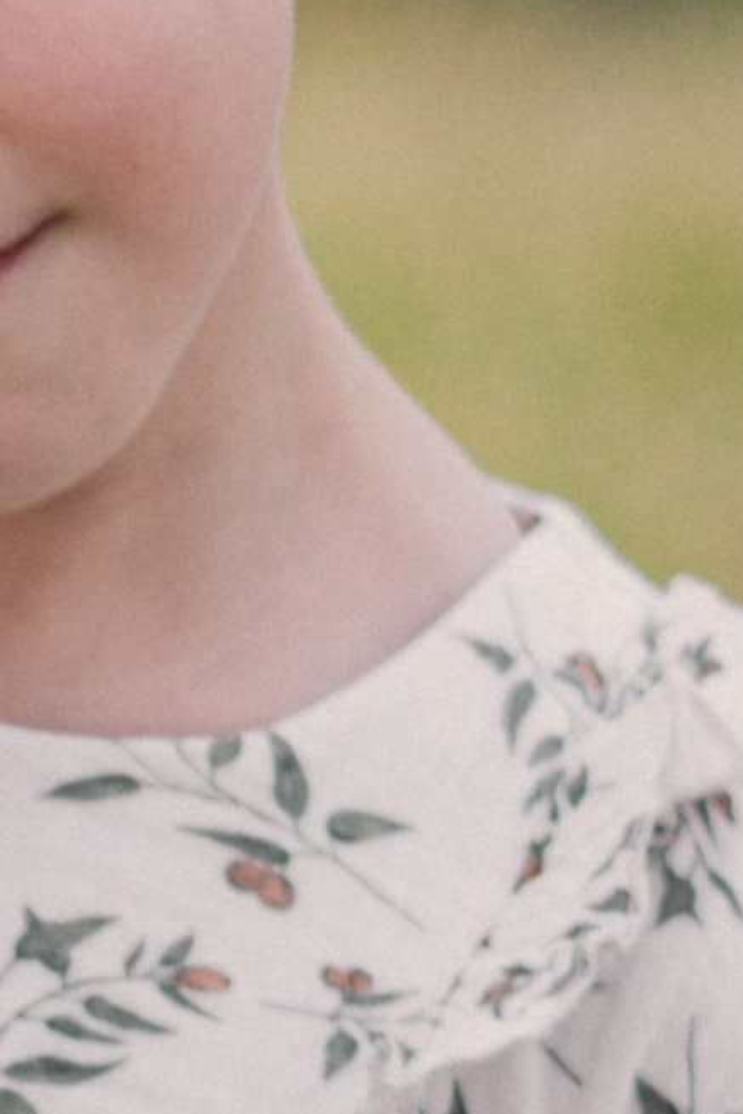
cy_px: 1126
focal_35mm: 293
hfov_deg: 4.7
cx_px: -326
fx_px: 9065
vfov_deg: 7.0
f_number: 1.8
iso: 160
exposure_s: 1/160
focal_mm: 50
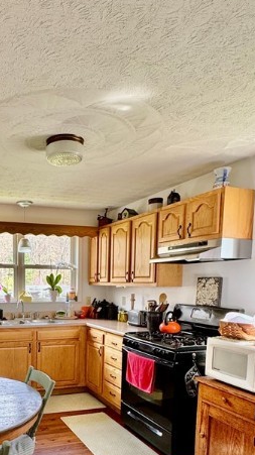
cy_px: 318
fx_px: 313
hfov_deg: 41.2
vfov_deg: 69.0
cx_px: 31
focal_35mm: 26
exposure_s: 1/99
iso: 100
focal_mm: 2.22
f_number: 2.2
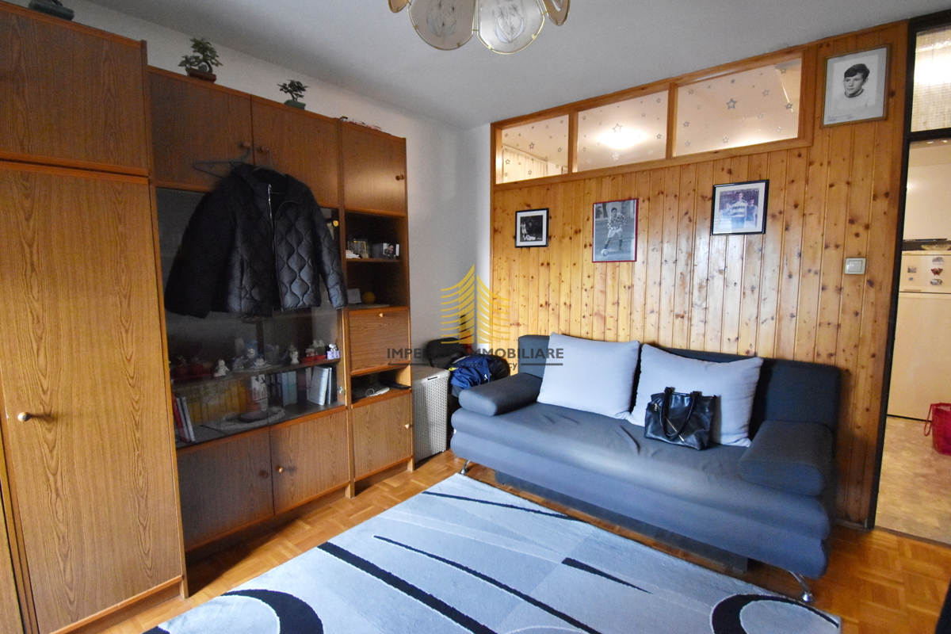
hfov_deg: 100.4
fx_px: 396
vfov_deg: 77.3
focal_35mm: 15
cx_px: 476
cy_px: 317
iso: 2800
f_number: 4.5
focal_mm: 10
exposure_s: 1/125
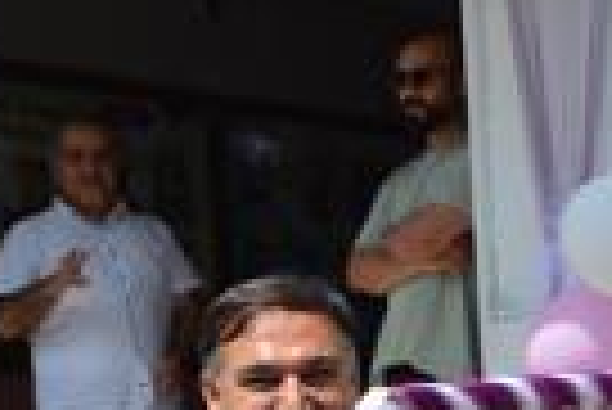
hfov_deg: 11.9
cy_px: 622
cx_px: 958
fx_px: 2774
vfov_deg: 8.3
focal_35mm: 163
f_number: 8
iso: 100
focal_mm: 24
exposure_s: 1/250
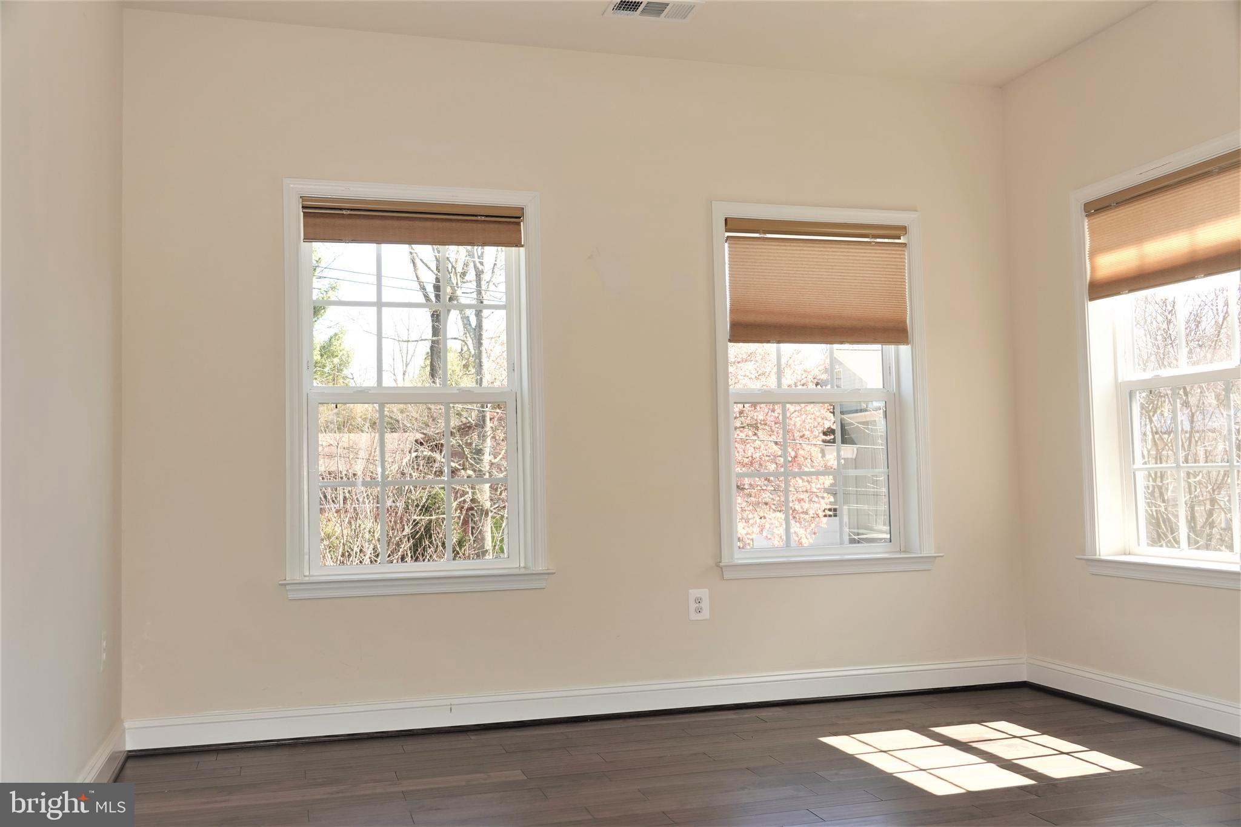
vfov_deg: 41.1
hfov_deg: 58.7
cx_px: 620
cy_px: 414
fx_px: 1103
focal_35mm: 32
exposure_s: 1/160
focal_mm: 11.77
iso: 100
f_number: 2.8
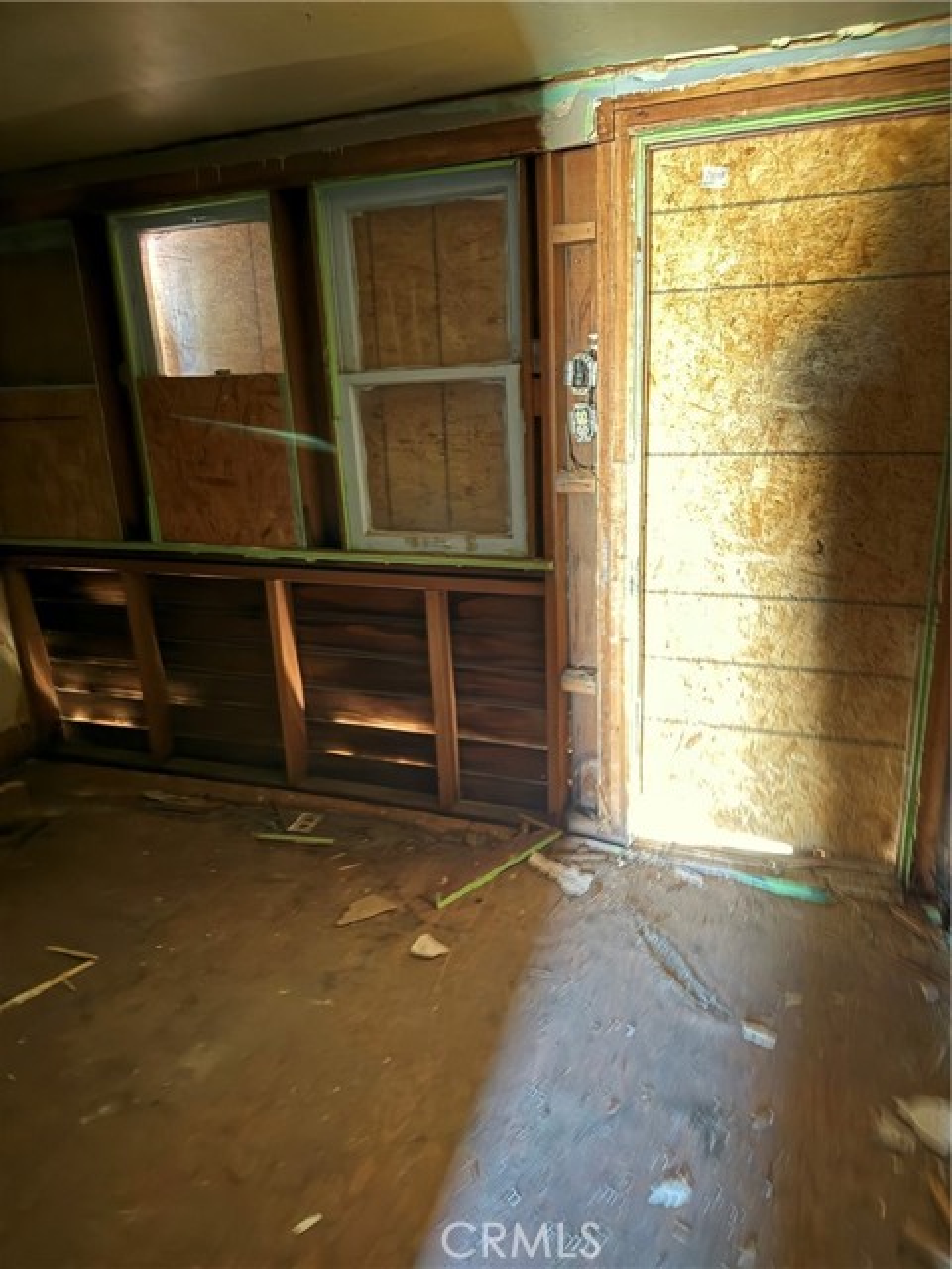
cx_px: 476
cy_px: 634
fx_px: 880
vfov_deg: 71.6
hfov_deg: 56.8
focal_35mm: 24
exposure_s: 1/9
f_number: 1.78
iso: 2500
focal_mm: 6.76
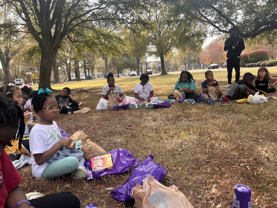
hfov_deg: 67.3
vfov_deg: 53.1
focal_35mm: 26
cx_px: 138
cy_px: 104
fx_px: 208
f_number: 1.5
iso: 50
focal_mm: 5.7
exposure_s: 1/674
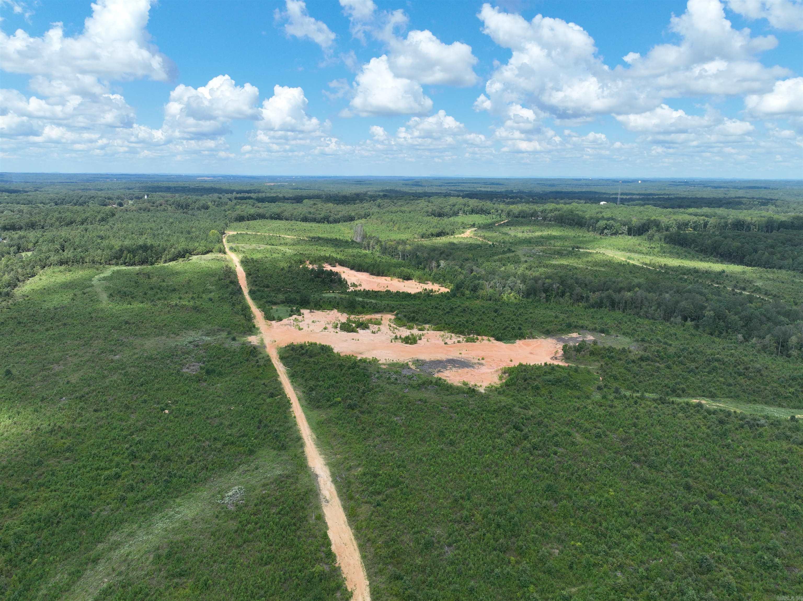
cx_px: 402
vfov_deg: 56.8
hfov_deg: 71.6
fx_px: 556
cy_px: 300
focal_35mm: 24
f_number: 2.8
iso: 210
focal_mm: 12.29
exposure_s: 1/2000
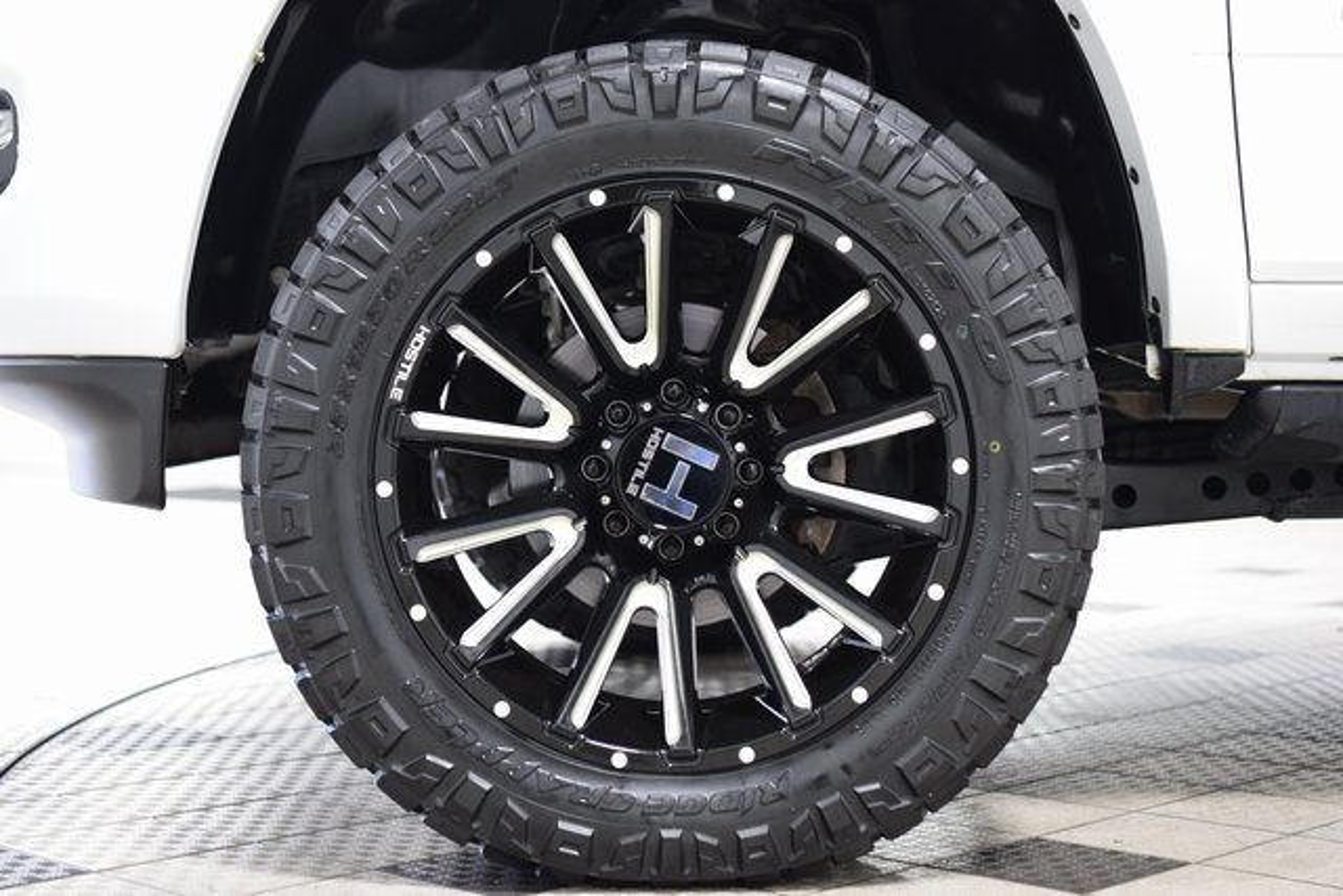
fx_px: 2351
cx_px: 672
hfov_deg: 31.9
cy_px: 448
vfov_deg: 21.6
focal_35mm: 63
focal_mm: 42
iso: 1600
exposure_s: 1/50
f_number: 2.8
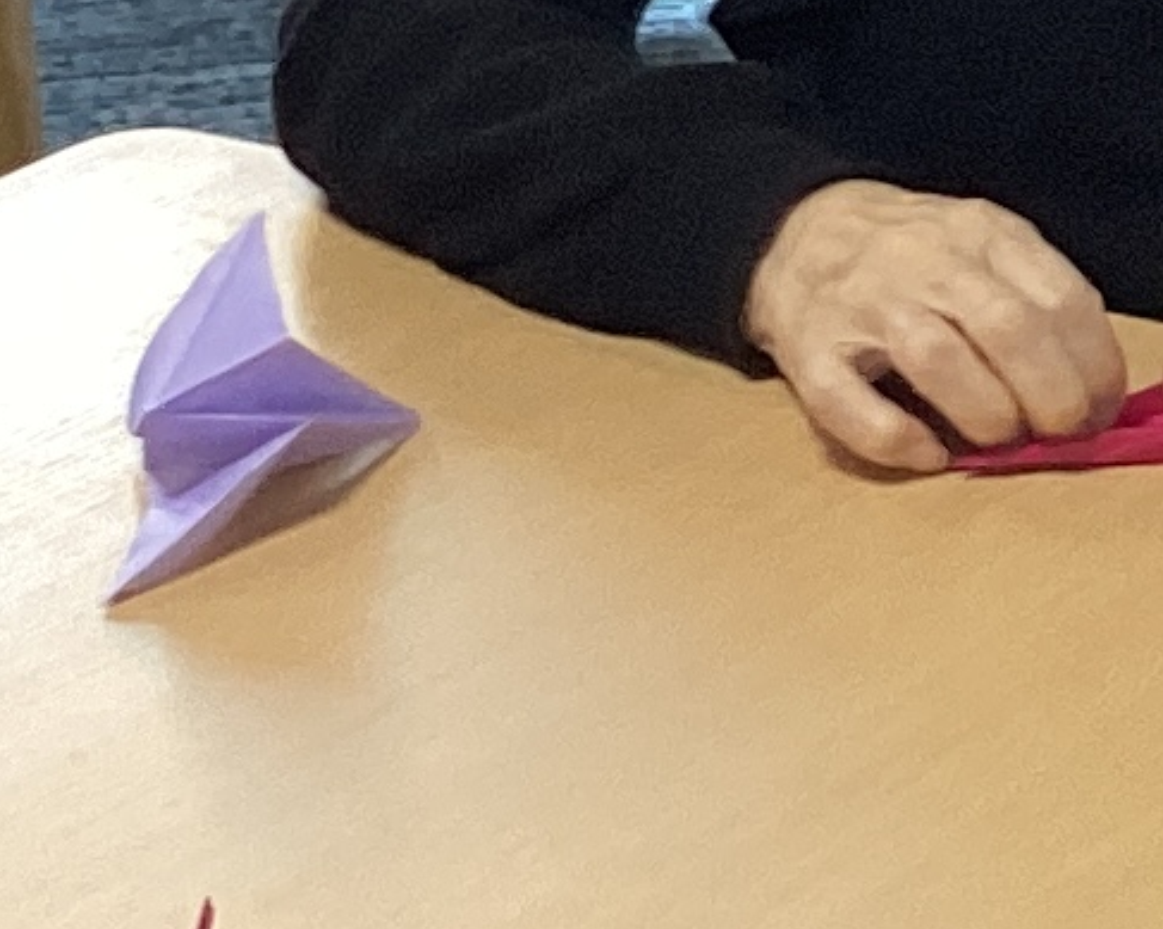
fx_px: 6983
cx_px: 1132
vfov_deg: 7.6
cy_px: 384
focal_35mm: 203
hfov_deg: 9.5
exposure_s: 1/50
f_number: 2.4
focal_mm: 3.3
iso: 100
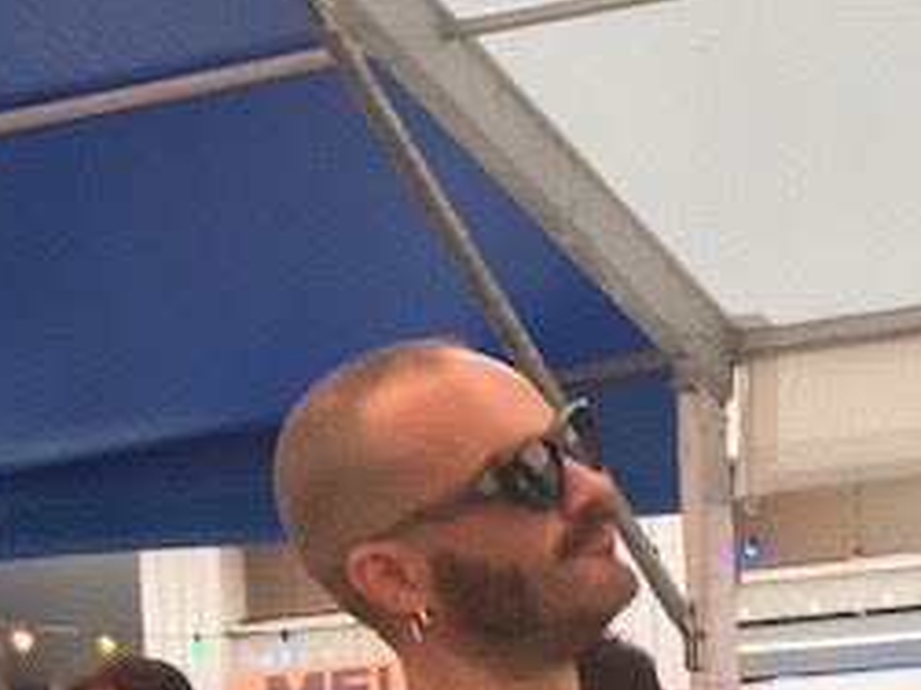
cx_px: 468
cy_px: 1217
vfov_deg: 10.6
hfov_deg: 14.9
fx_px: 3510
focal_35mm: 132
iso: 40
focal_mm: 4.15
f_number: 2.2
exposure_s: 1/100
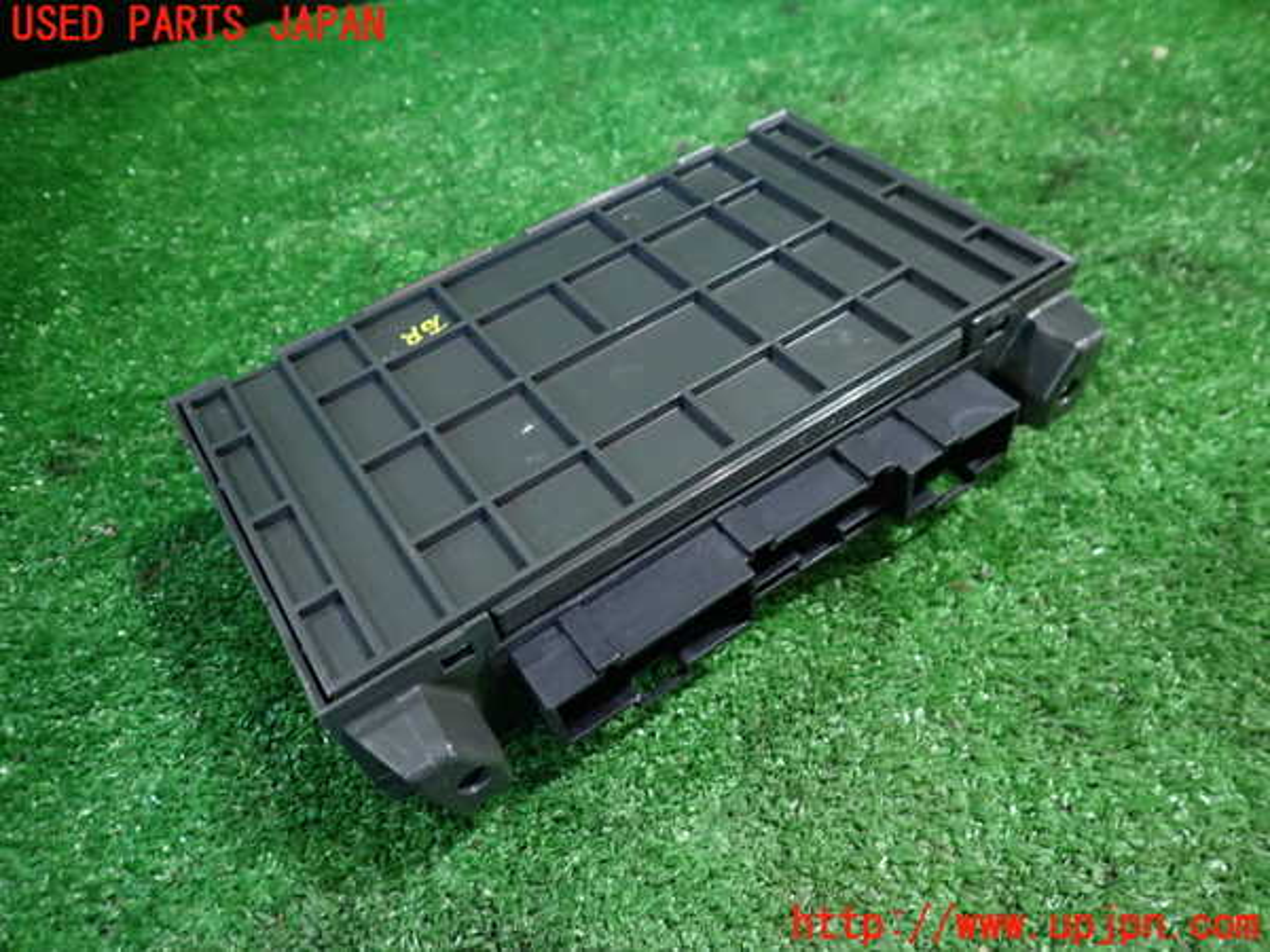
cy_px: 476
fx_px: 917
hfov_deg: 69.4
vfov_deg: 54.9
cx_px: 635
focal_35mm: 25
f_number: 2
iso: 320
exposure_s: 1/30
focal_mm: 4.5
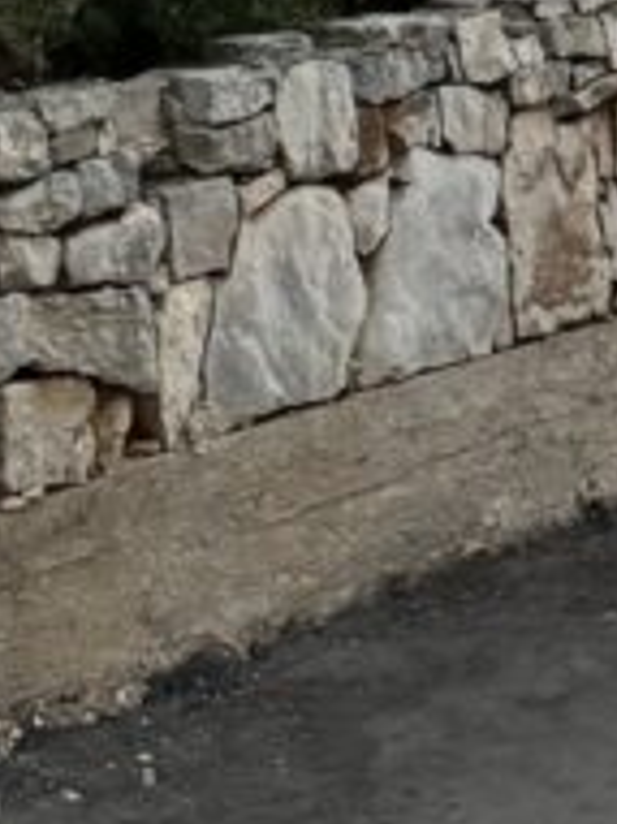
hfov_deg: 9.7
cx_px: -43
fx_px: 3593
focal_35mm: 151
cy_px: -1752
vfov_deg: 9.6
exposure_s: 1/50
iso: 800
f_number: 1.78
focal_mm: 6.76
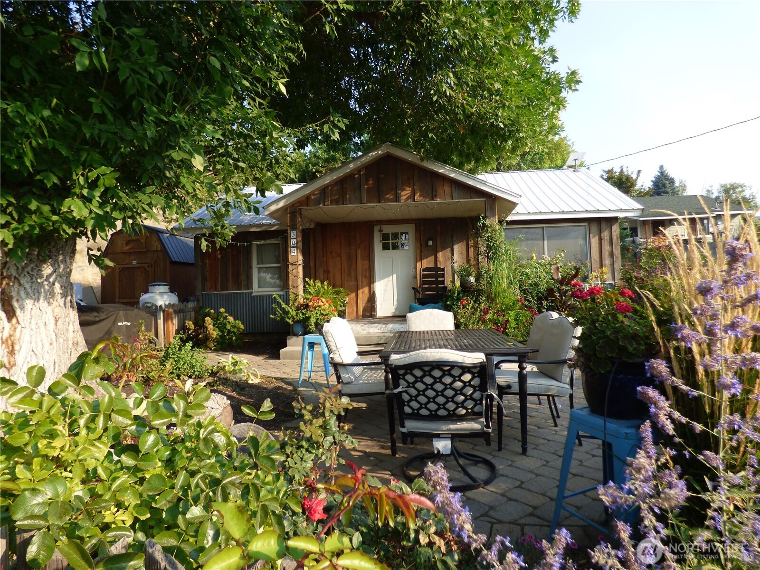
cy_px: 285
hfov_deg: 81.7
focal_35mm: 20
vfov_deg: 66.0
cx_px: 380
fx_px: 439
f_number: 2.8
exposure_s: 1/500
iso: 100
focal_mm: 3.58
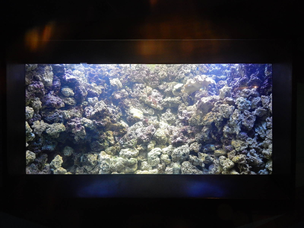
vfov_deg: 58.9
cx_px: 152
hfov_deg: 73.9
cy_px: 114
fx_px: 202
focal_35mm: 23
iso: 450
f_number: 3
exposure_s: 1/30
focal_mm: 4
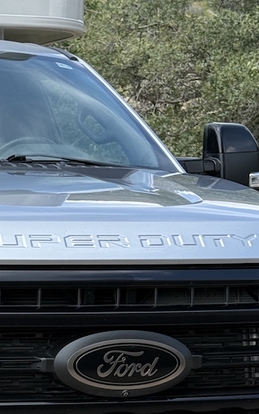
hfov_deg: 10.2
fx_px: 1433
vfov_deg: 16.4
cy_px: 304
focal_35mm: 127
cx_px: -56
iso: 64
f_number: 1.78
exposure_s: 1/1754
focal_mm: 6.76
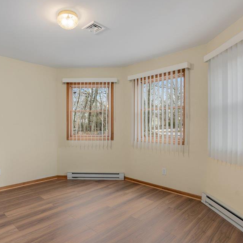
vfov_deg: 67.2
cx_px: 91
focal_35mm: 23
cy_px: 127
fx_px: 183
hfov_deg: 66.3
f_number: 7.1
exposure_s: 1/25
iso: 320
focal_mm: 16
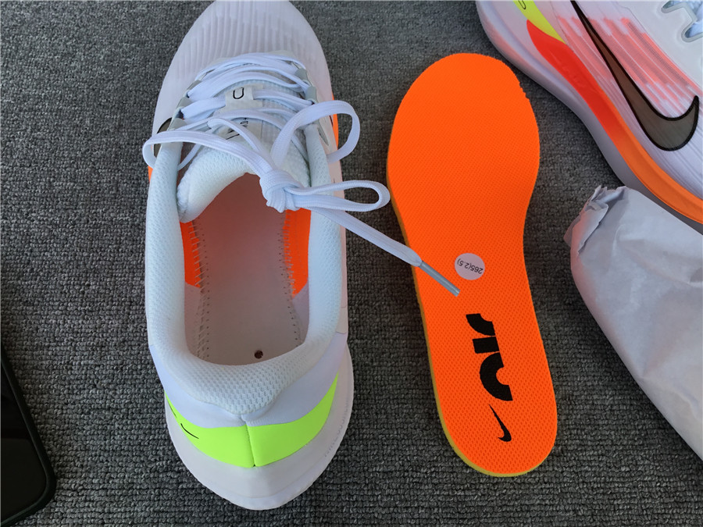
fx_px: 630
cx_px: 352
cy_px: 264
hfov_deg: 58.4
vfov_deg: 45.4
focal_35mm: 31
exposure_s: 1/175
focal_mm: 3.3
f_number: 2.4
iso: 25
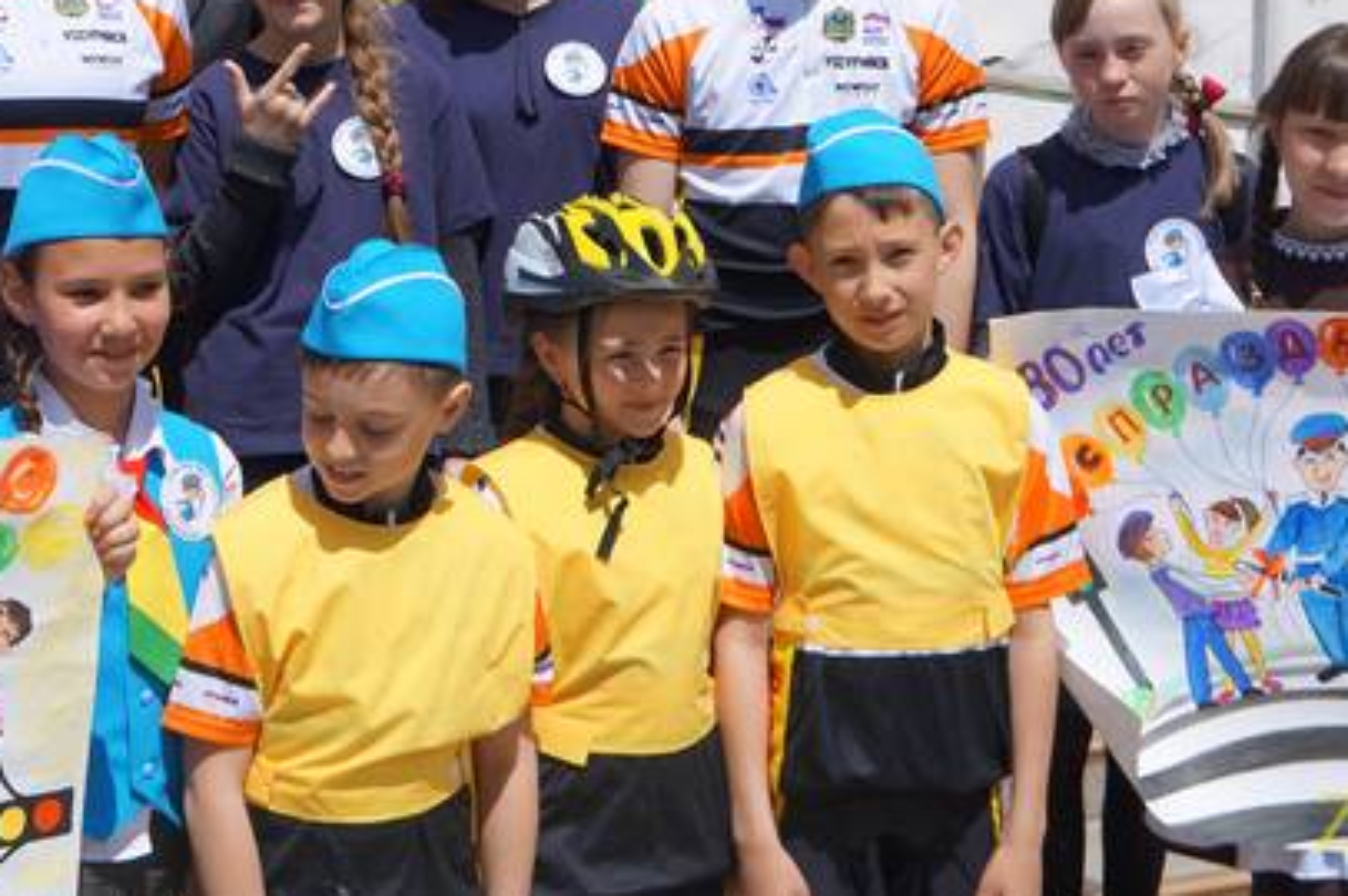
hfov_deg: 29.6
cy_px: 153
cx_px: 508
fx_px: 2544
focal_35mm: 68
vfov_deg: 19.7
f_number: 5
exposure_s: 1/2000
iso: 200
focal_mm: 23
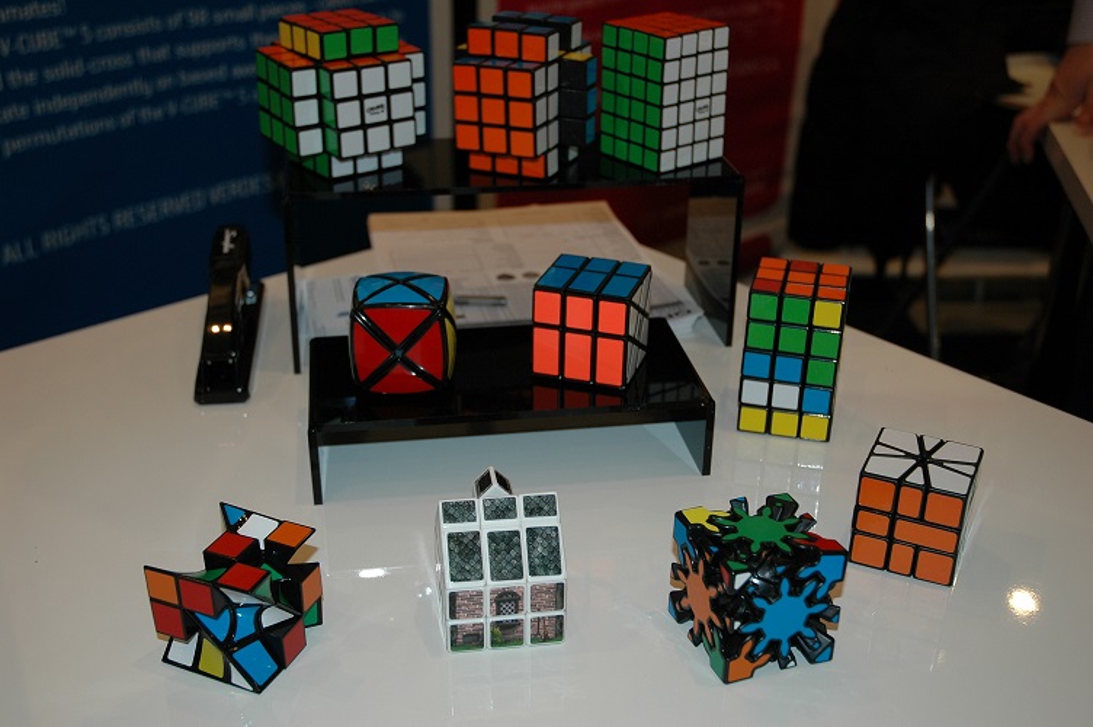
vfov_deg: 30.8
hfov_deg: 45.0
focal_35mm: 44
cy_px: 364
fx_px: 1320
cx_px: 546
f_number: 4
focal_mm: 29
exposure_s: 1/60
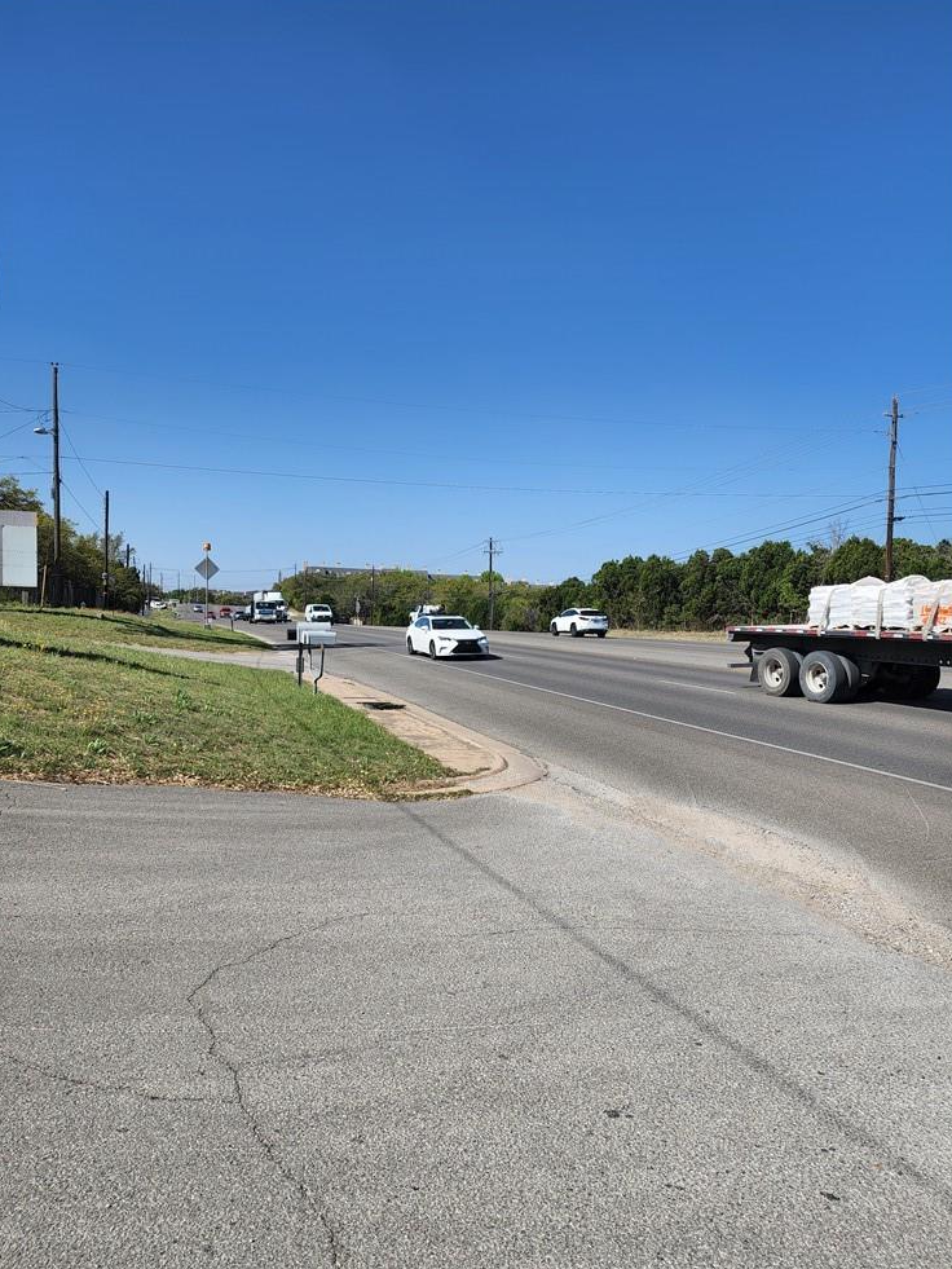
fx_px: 880
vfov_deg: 71.6
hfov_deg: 56.8
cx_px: 468
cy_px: 652
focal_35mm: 24
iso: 12
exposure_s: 1/1235
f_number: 1.8
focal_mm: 6.4
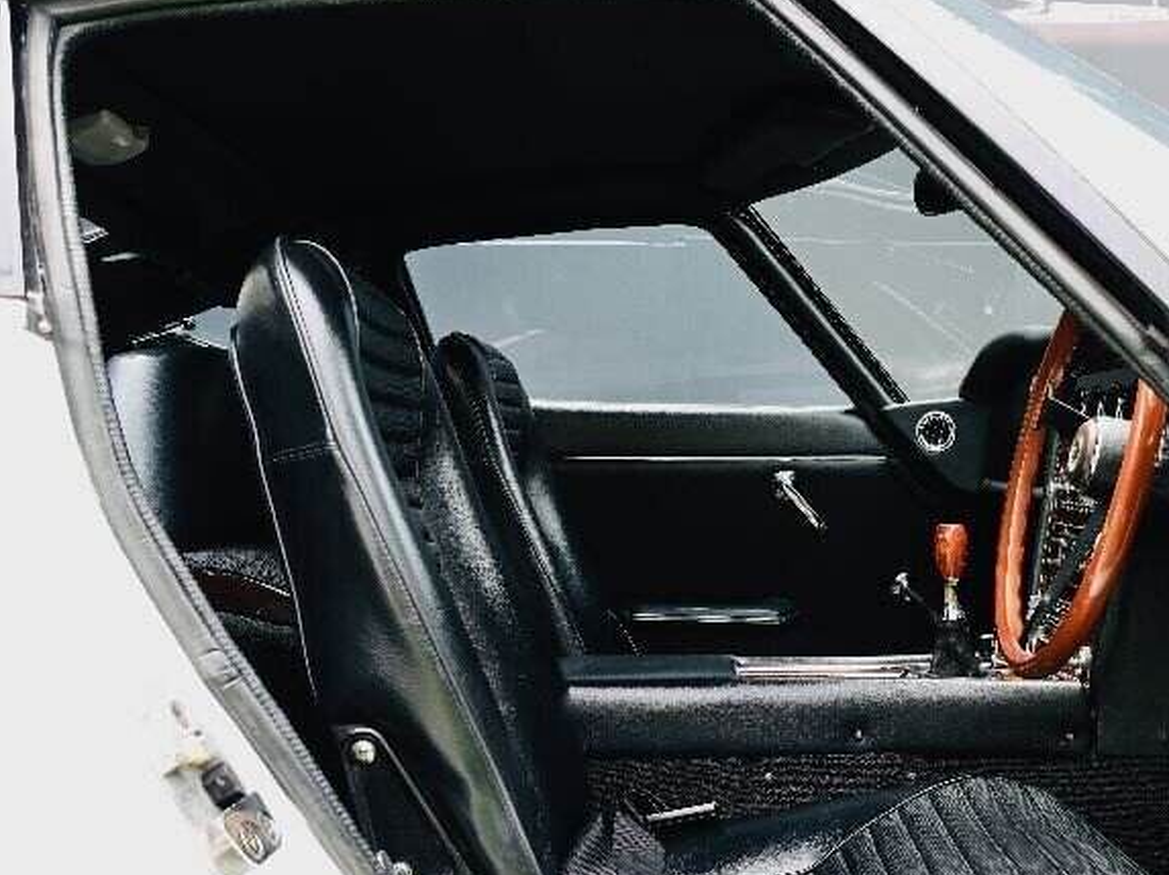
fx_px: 1451
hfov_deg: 43.0
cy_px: 488
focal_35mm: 43
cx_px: 812
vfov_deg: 33.5
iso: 400
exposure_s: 1/100
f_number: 8
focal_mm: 25
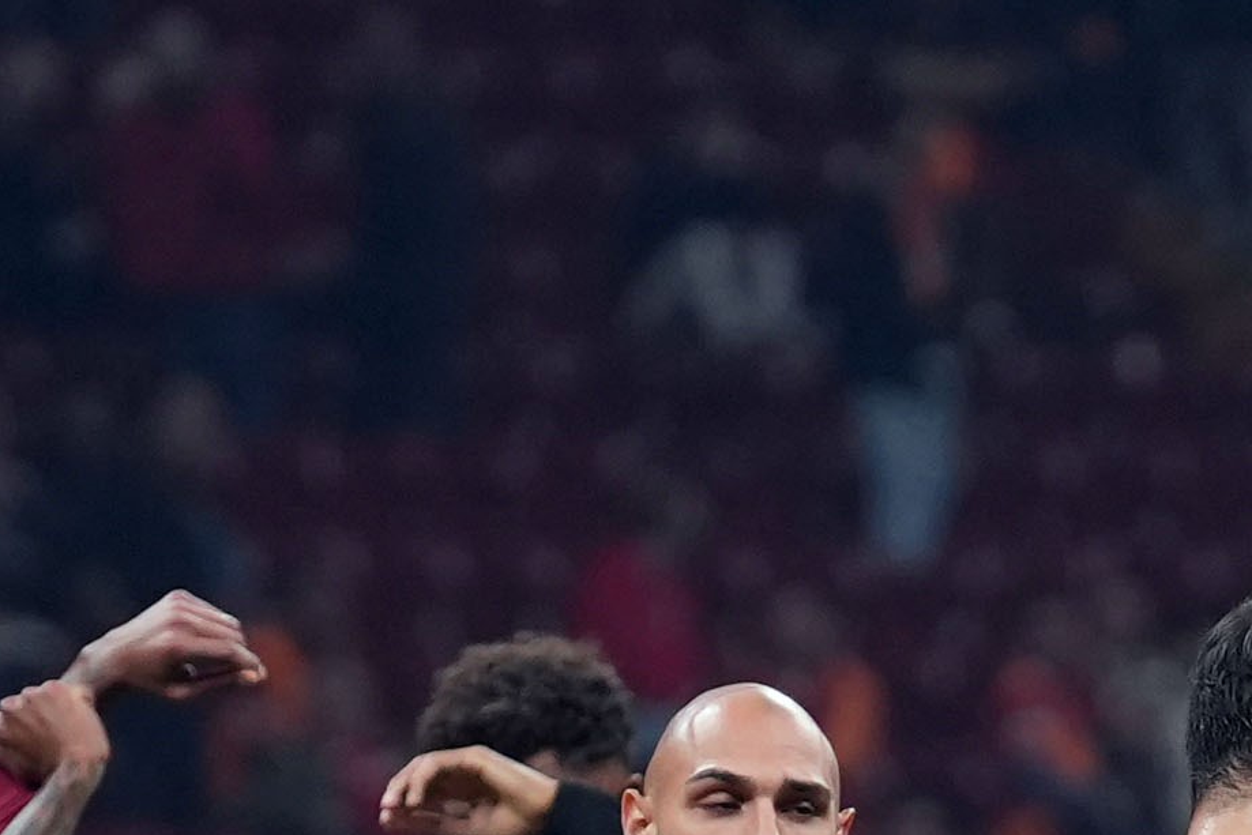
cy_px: 1122
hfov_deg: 1.8
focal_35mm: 1178
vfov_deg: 1.2
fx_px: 40972
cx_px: 1394
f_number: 2.8
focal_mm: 157
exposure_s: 1/1600
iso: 2000
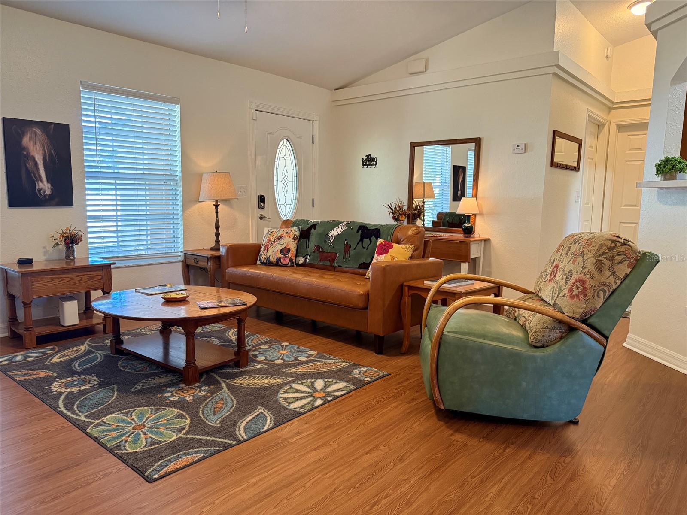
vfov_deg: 56.8
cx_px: 344
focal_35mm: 24
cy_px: 258
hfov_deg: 71.6
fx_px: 476
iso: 640
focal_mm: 6.76
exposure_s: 1/60
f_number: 1.78
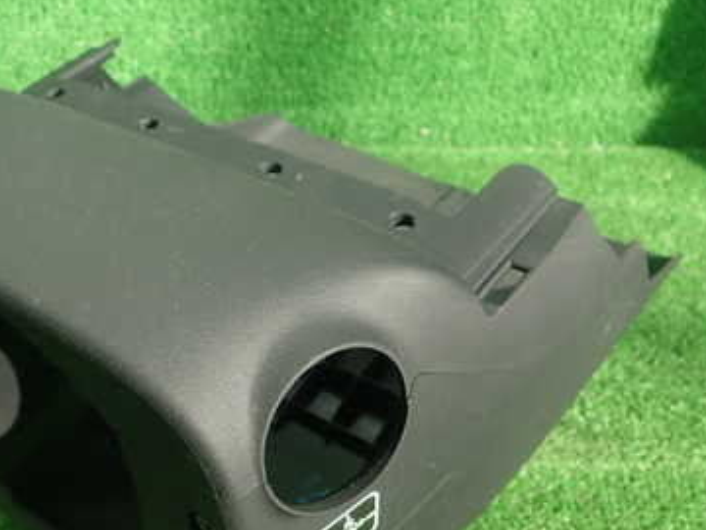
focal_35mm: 50
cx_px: 224
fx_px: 1020
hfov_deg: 37.7
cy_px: 316
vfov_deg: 29.0
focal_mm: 5.5
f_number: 2.3
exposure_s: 1/125
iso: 125
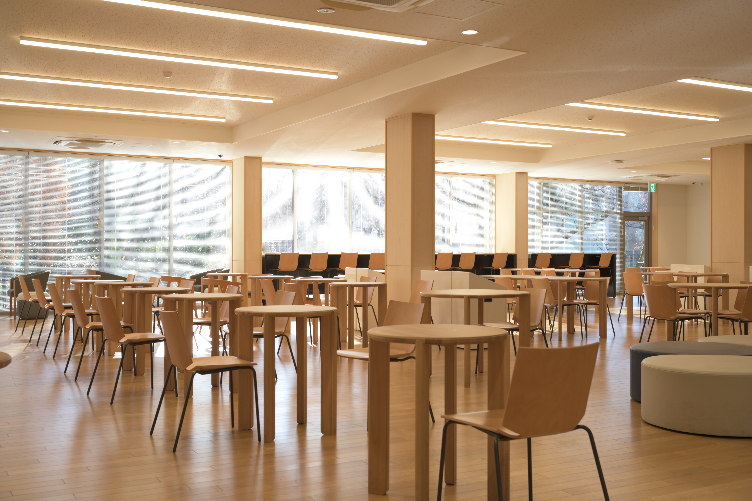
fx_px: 835
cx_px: 376
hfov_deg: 48.5
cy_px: 250
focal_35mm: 40
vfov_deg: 33.4
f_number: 7.1
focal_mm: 40
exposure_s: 1/20
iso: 100
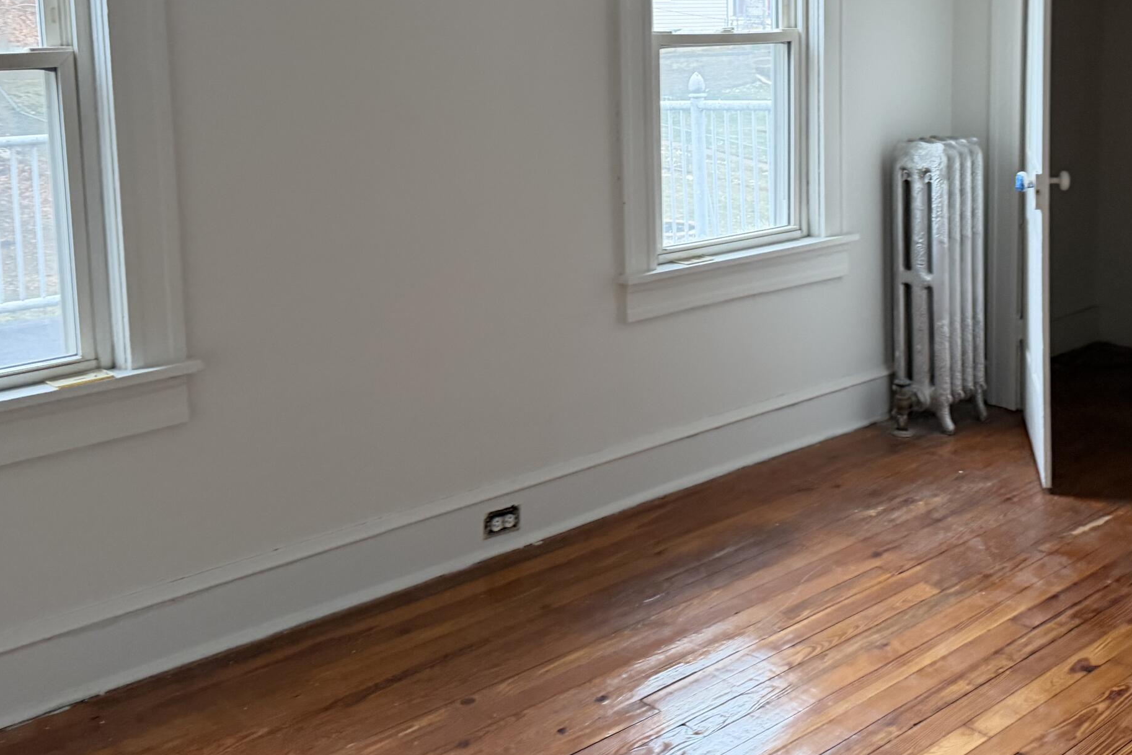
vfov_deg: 31.9
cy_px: 167
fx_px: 1289
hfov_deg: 47.0
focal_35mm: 41
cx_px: 710
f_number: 1.78
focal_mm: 6.76
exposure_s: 1/60
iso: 500
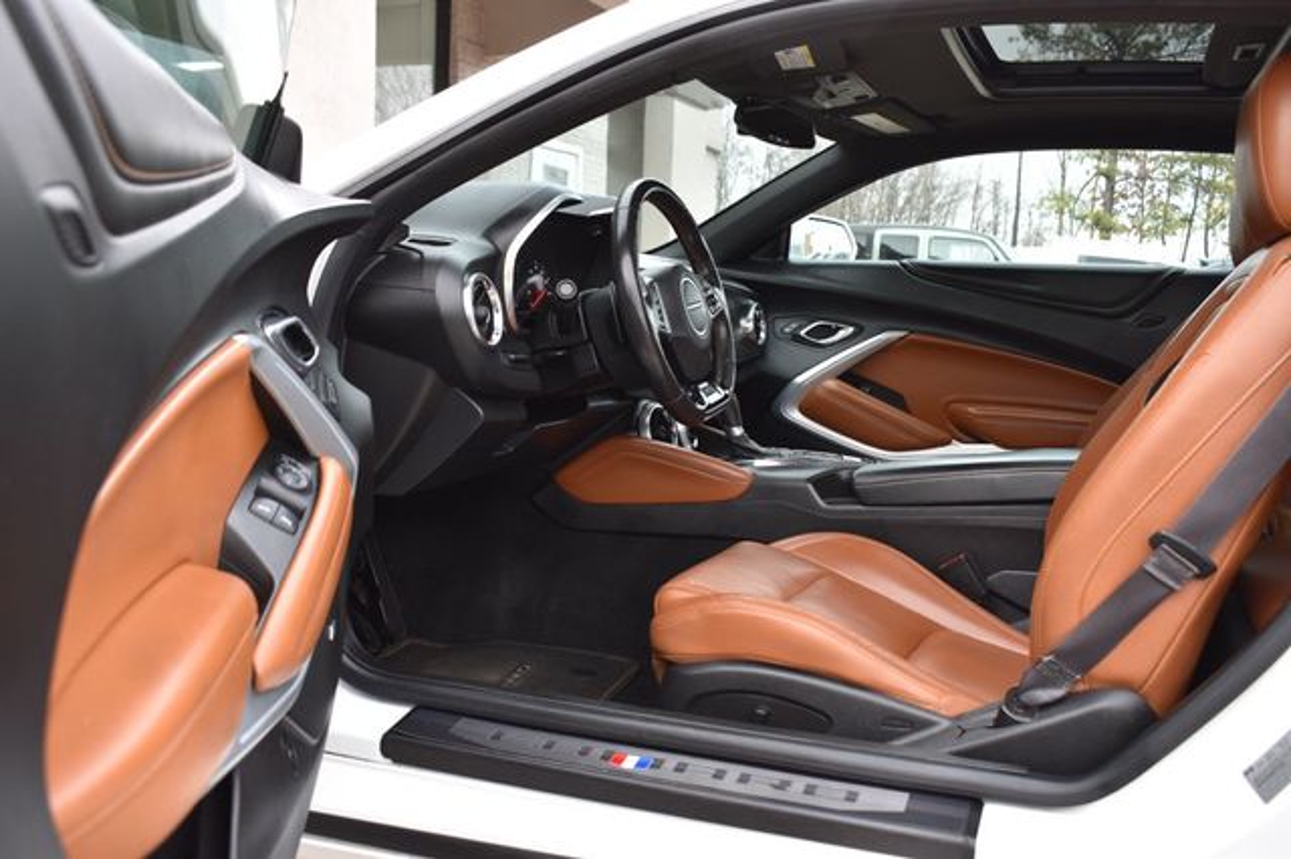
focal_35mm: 34
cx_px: 646
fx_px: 1237
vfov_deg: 38.3
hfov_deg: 55.1
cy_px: 430
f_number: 5.6
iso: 400
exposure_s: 1/125
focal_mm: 23
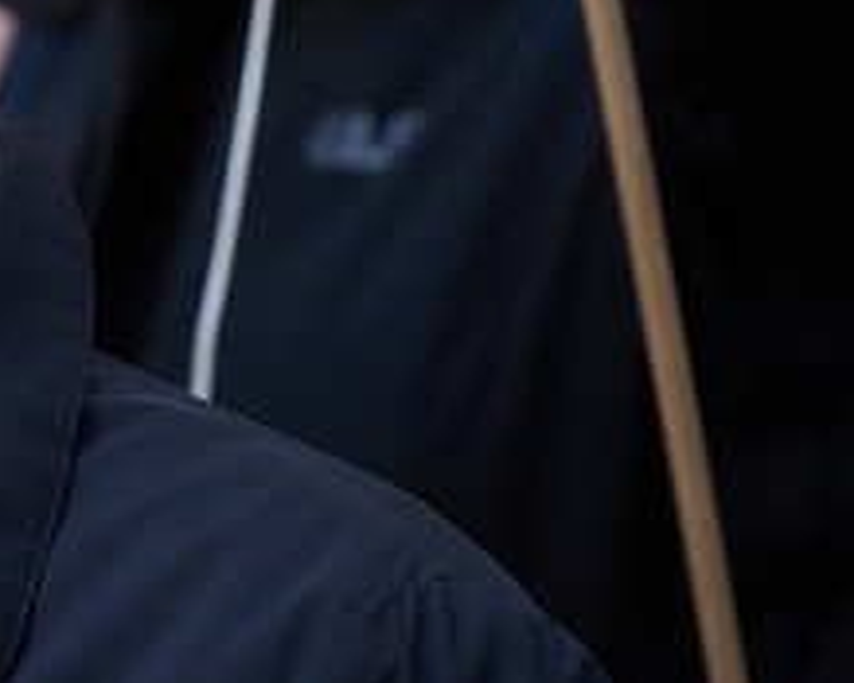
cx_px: -659
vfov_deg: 4.3
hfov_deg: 5.3
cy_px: 139
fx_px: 9019
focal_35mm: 357
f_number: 4
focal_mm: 85
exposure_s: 1/1600
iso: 2000
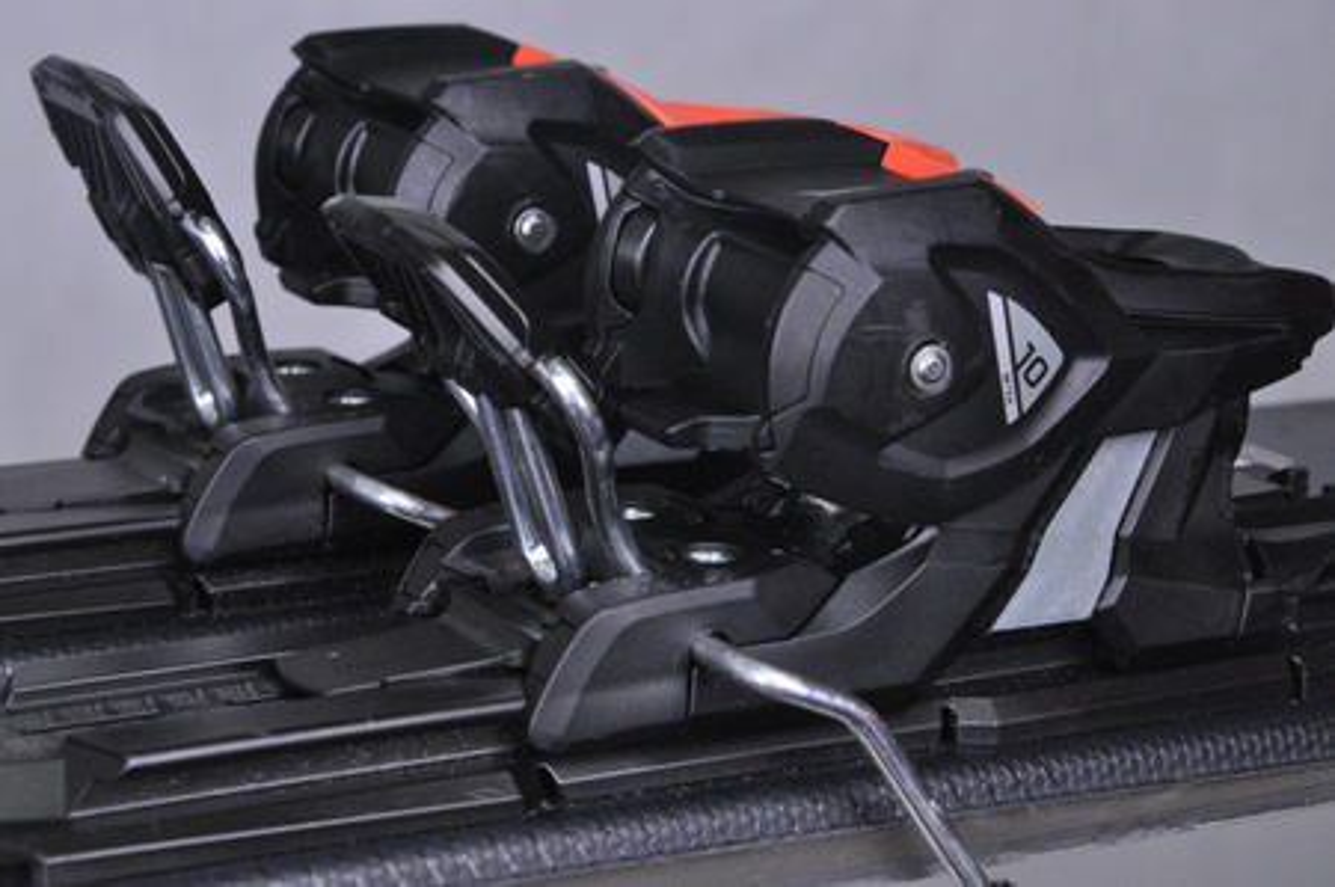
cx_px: 668
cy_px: 444
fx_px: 4723
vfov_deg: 10.7
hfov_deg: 16.1
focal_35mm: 128
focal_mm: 85
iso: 3200
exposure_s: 1/125
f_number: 9.5
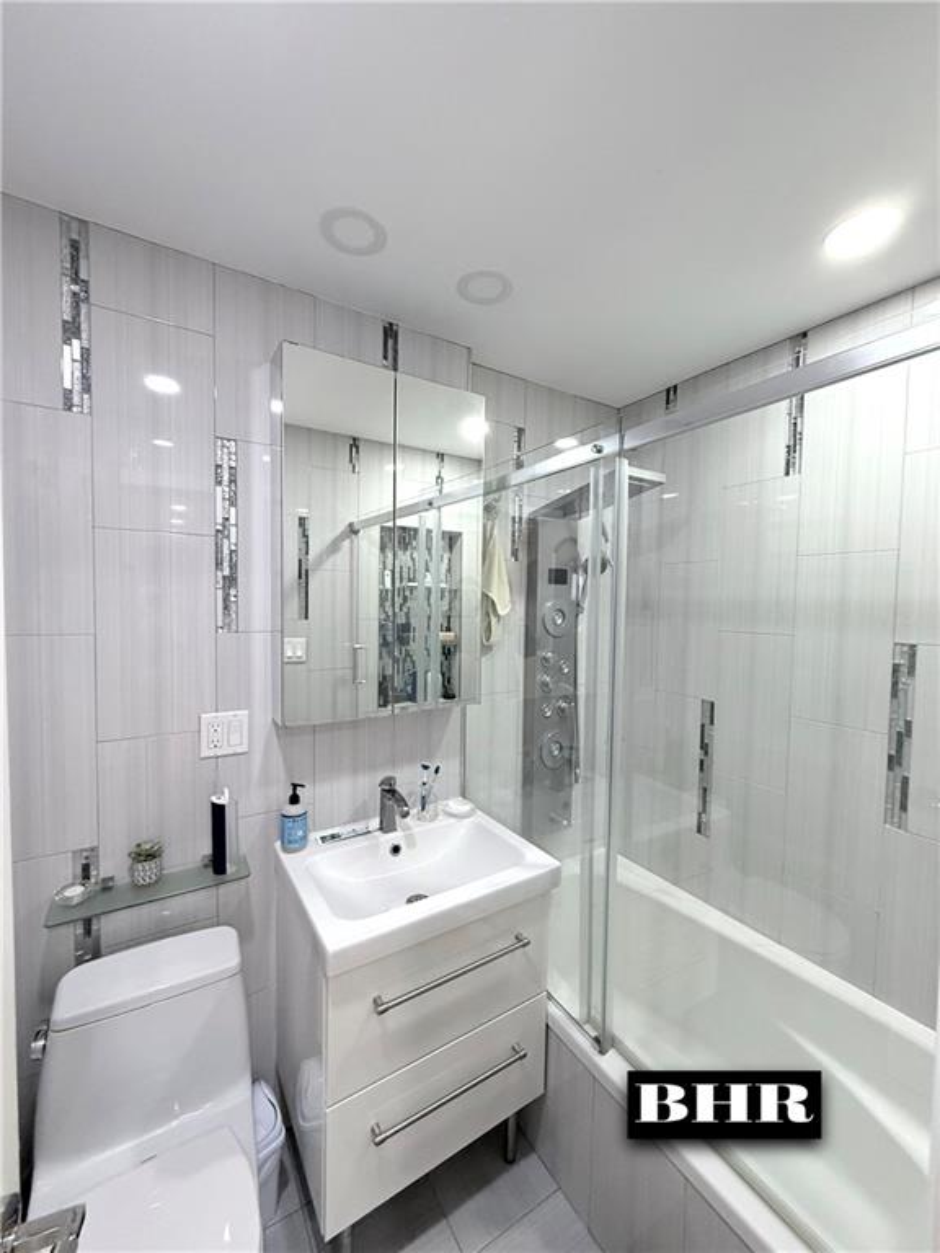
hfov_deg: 85.7
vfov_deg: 102.1
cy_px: 626
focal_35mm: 14
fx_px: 507
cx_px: 470
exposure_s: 1/120
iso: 400
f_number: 2.2
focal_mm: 2.22
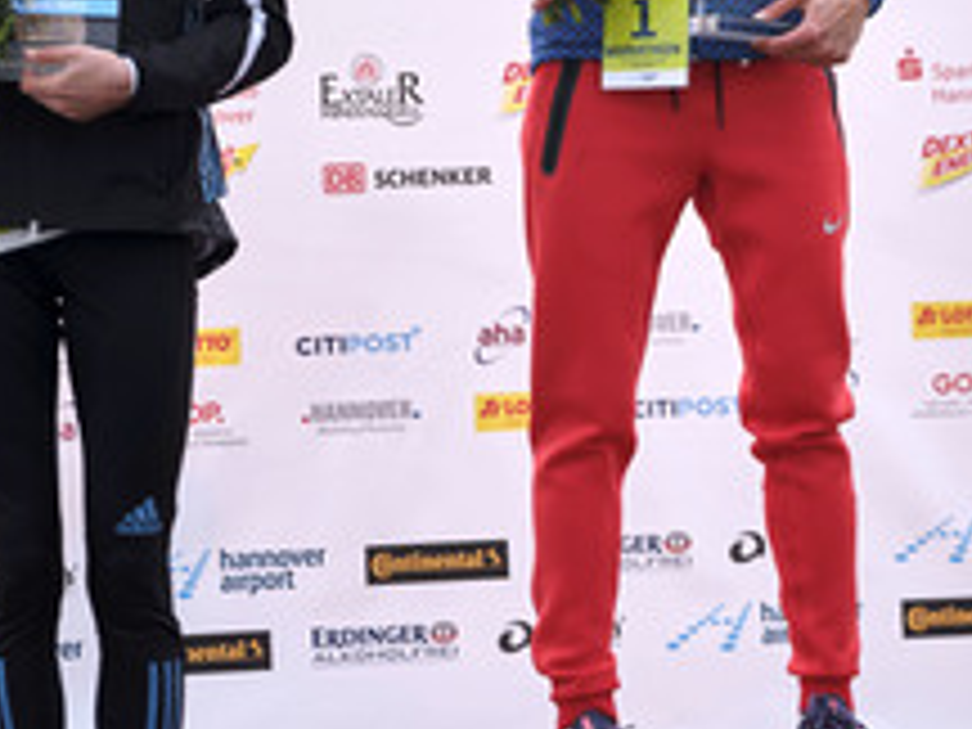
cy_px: 86
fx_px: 4212
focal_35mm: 150
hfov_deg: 13.2
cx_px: 590
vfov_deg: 9.8
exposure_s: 1/500
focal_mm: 50
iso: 160
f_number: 3.2
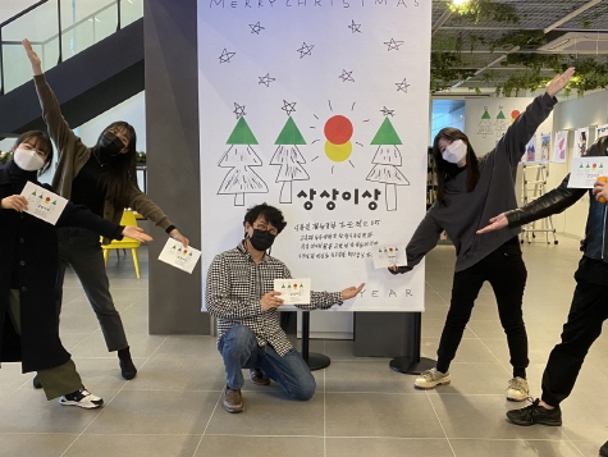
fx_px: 615
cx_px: 319
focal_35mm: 35
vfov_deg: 40.7
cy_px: 232
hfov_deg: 52.6
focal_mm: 4.25
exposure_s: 1/60
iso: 250
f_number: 1.8
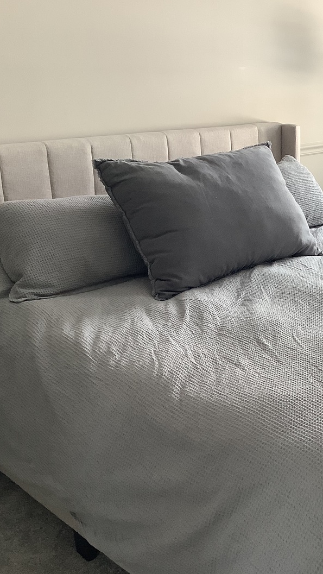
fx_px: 700
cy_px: 291
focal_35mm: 46
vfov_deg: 44.6
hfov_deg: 25.3
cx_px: 278
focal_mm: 3.3
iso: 100
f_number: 2.4
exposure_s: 1/60
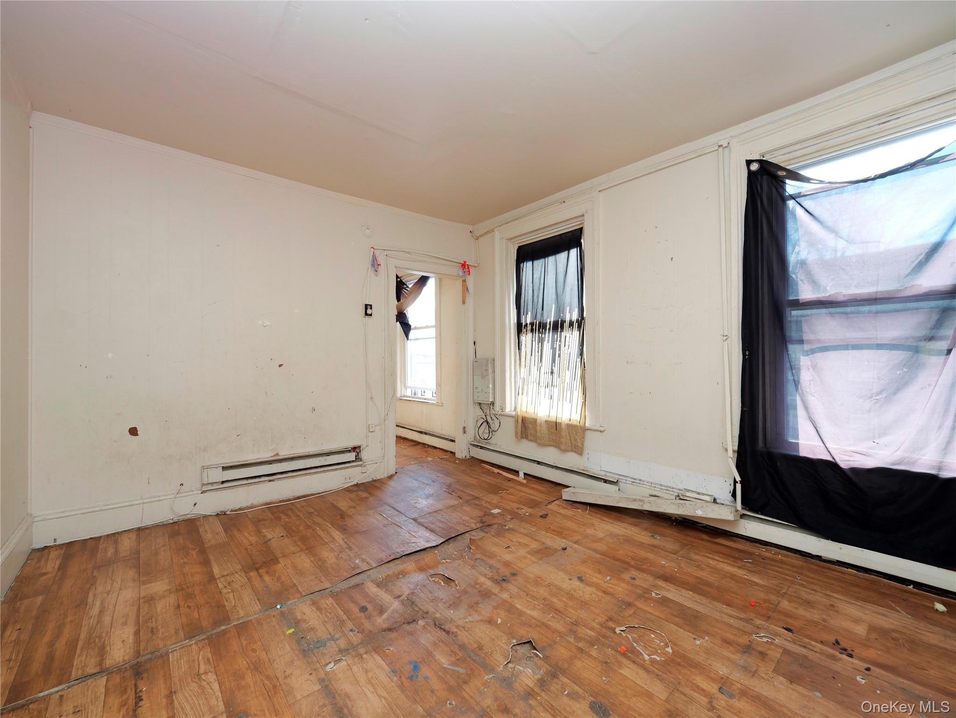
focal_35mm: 14
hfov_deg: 102.1
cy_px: 359
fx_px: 387
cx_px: 478
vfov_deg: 85.7
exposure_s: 1/80
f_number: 5
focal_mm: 7
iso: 500
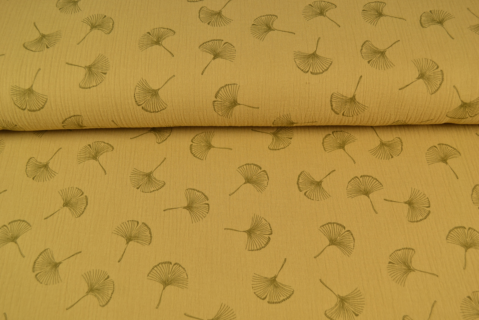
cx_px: 240
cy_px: 160
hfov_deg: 53.1
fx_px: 479
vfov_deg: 36.9
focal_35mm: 36
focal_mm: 24
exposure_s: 1/25
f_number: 5.6
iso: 100
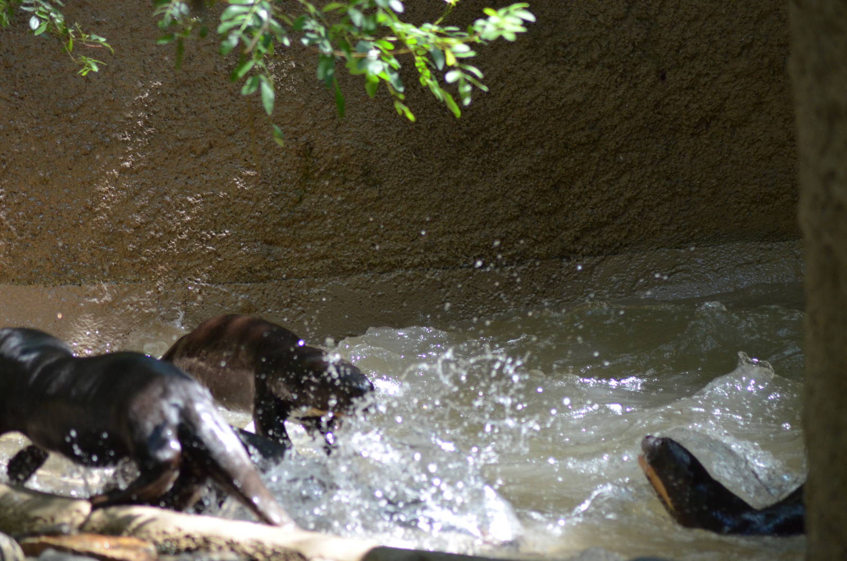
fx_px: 6340
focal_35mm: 270
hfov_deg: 7.6
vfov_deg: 5.1
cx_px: 424
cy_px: 280
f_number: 4.5
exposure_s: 1/500
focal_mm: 180
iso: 1000
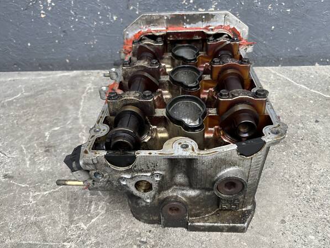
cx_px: 168
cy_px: 125
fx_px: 267
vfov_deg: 49.8
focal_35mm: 28
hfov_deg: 63.4
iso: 40
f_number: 1.6
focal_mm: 5.1
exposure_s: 1/269
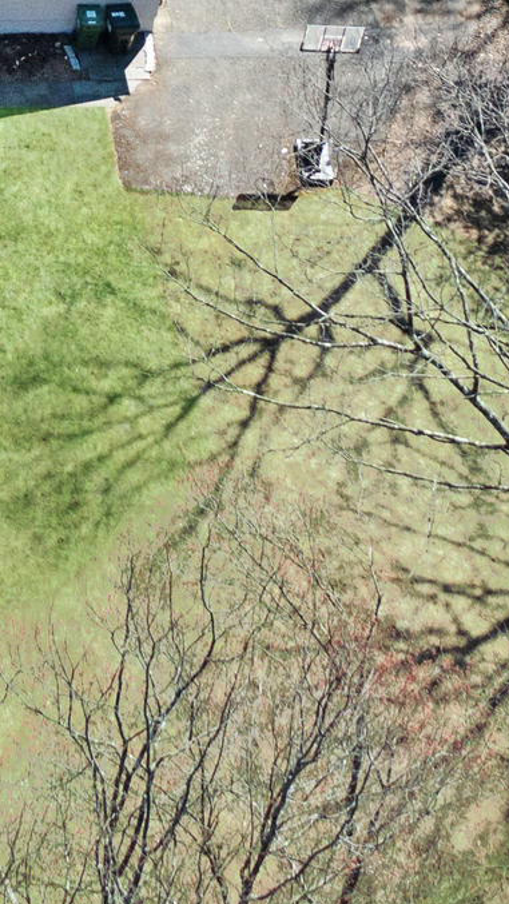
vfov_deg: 15.3
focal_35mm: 133
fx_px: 3190
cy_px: -321
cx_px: -470
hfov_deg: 8.7
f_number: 2.8
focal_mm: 10.26
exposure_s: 1/1250
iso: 100
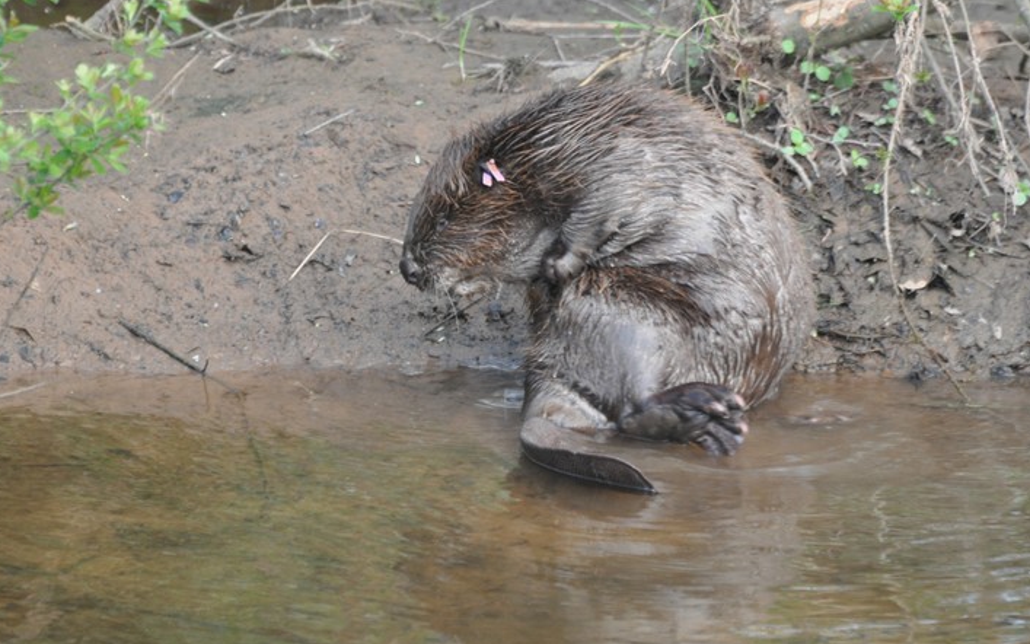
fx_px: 13587
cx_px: 526
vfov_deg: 2.7
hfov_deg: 4.3
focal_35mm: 484
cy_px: 267
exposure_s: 1/45
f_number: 5.6
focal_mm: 280
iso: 800
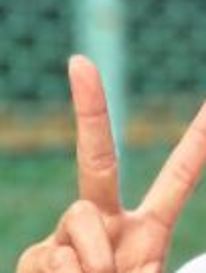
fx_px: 4596
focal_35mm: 582
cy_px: 394
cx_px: 582
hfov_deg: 2.5
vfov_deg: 3.4
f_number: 2.8
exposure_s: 1/927
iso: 32
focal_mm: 9
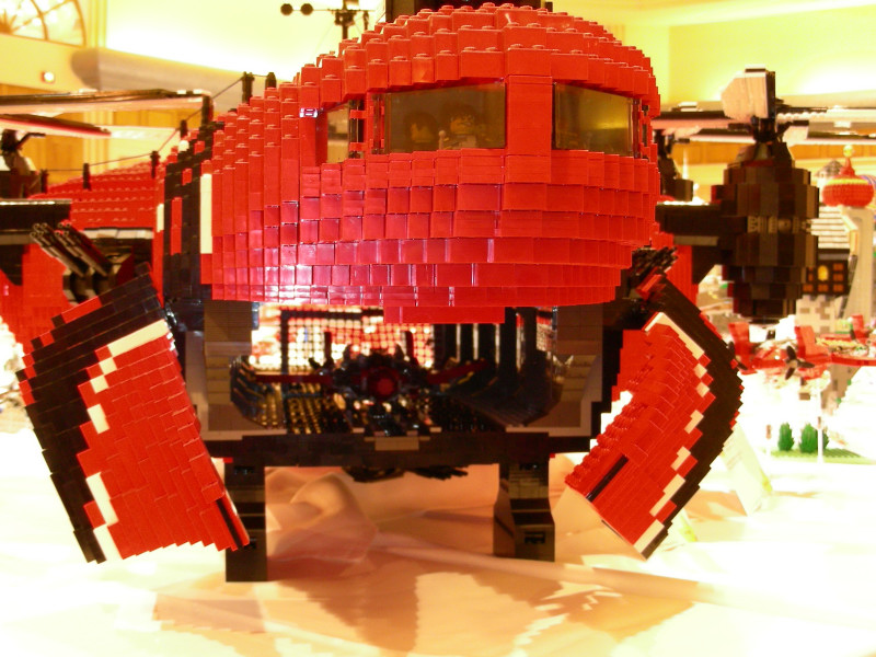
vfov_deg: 27.5
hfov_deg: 36.2
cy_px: 328
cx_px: 438
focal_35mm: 53
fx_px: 1341
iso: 200
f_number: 3.5
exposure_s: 1.63
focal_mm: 8.8
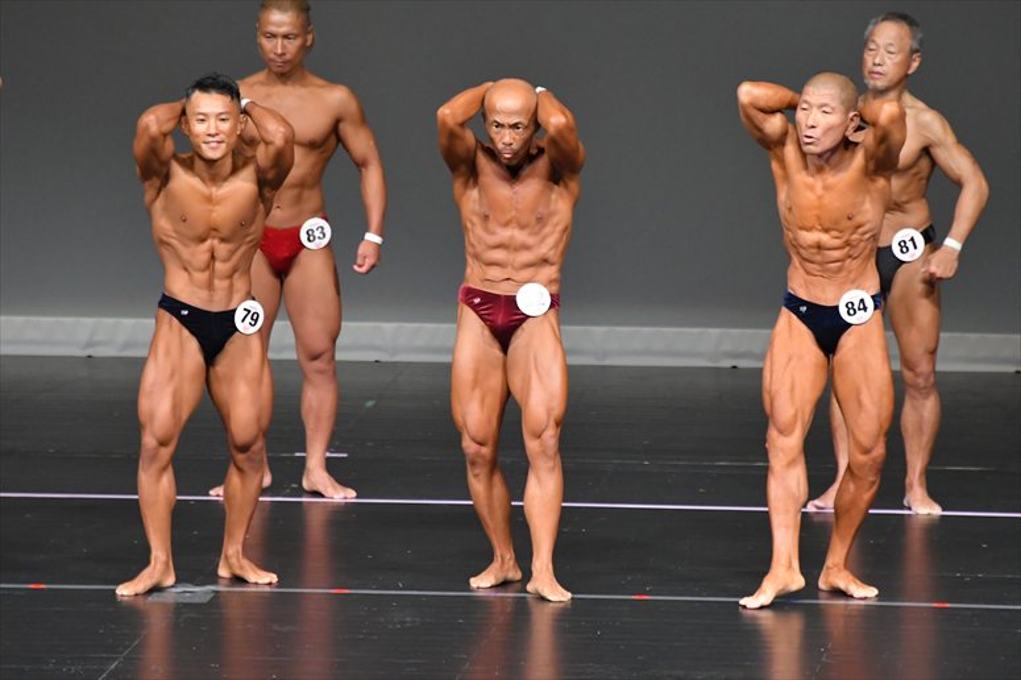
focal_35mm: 345
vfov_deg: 4.0
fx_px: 9780
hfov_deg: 6.0
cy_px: 340
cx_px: 510
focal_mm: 230
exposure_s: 1/400
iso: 5000
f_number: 5.6
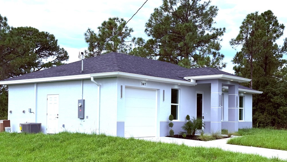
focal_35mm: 53
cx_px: 142
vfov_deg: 22.6
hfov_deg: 39.2
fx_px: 403
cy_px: 105
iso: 100
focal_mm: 6.76
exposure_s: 1/2762
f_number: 1.78
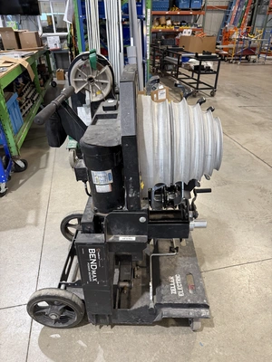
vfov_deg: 71.6
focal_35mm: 24
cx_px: 136
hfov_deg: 56.8
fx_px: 251
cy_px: 181
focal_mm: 6.76
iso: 250
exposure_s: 1/60
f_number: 1.78
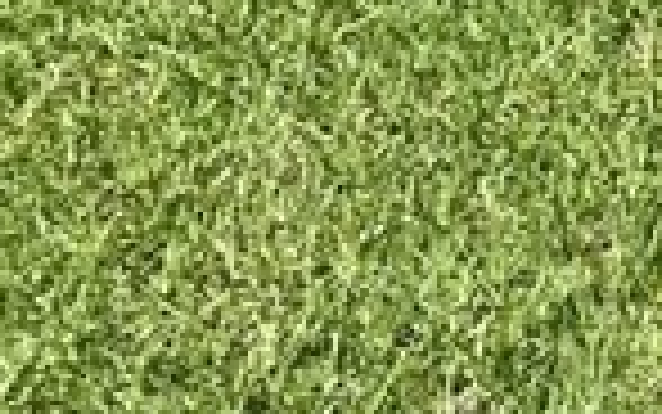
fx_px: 3465
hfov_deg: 9.7
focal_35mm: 192
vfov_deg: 5.8
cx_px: 1585
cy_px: -1256
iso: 32
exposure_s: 1/4717
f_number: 1.6
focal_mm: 5.1
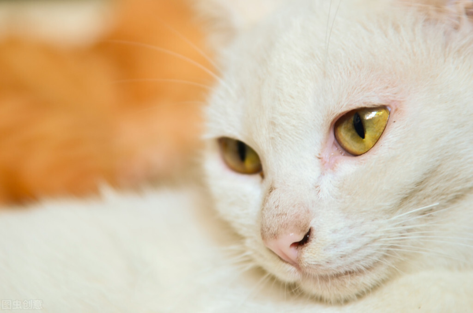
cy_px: 156
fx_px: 2360
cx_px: 236
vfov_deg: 7.6
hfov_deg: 11.4
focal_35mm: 180
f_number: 4
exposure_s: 1/8
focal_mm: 120
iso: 250
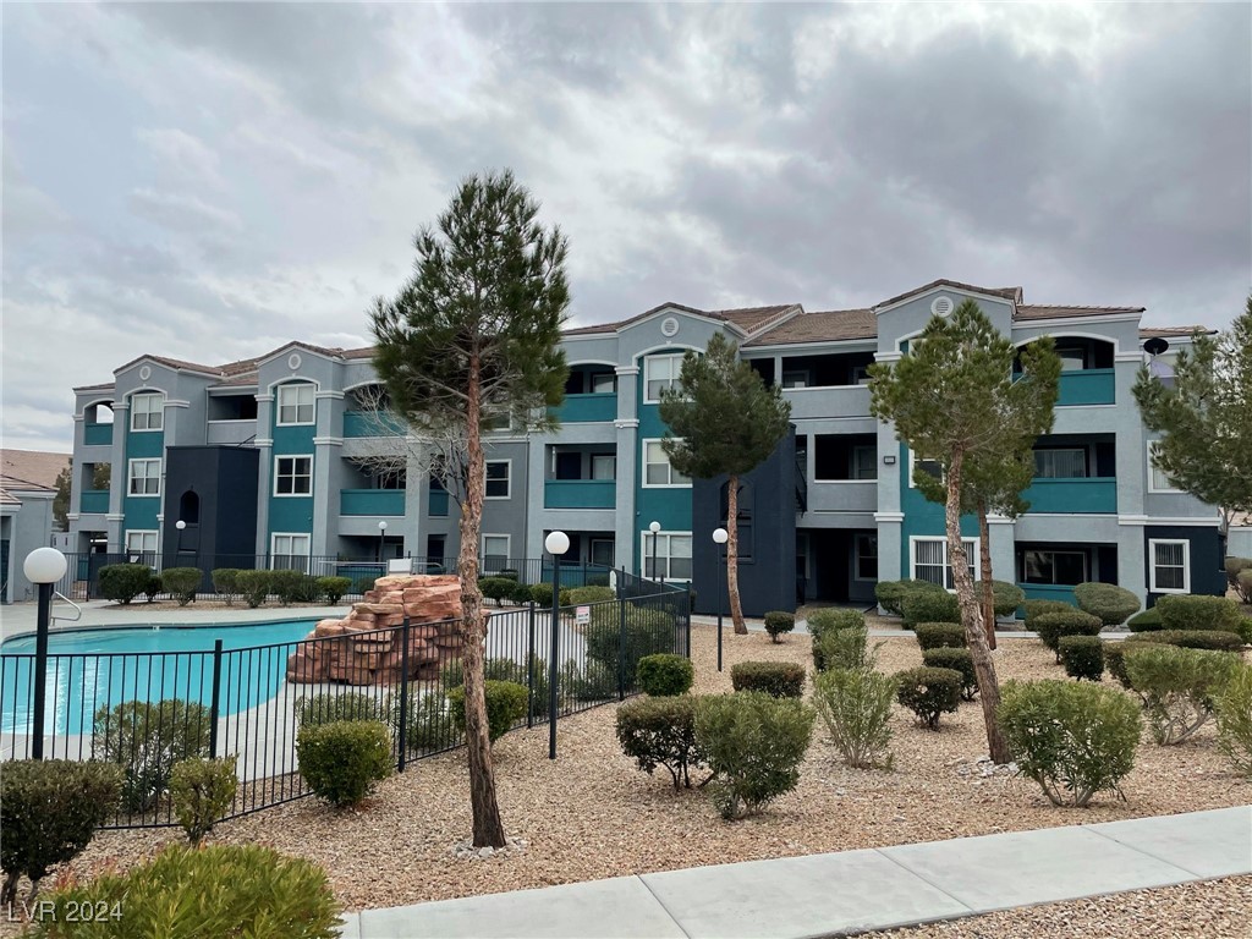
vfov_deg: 53.1
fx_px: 940
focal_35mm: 26
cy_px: 470
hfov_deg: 67.3
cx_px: 626
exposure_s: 1/4464
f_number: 1.6
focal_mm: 4.2
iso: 32
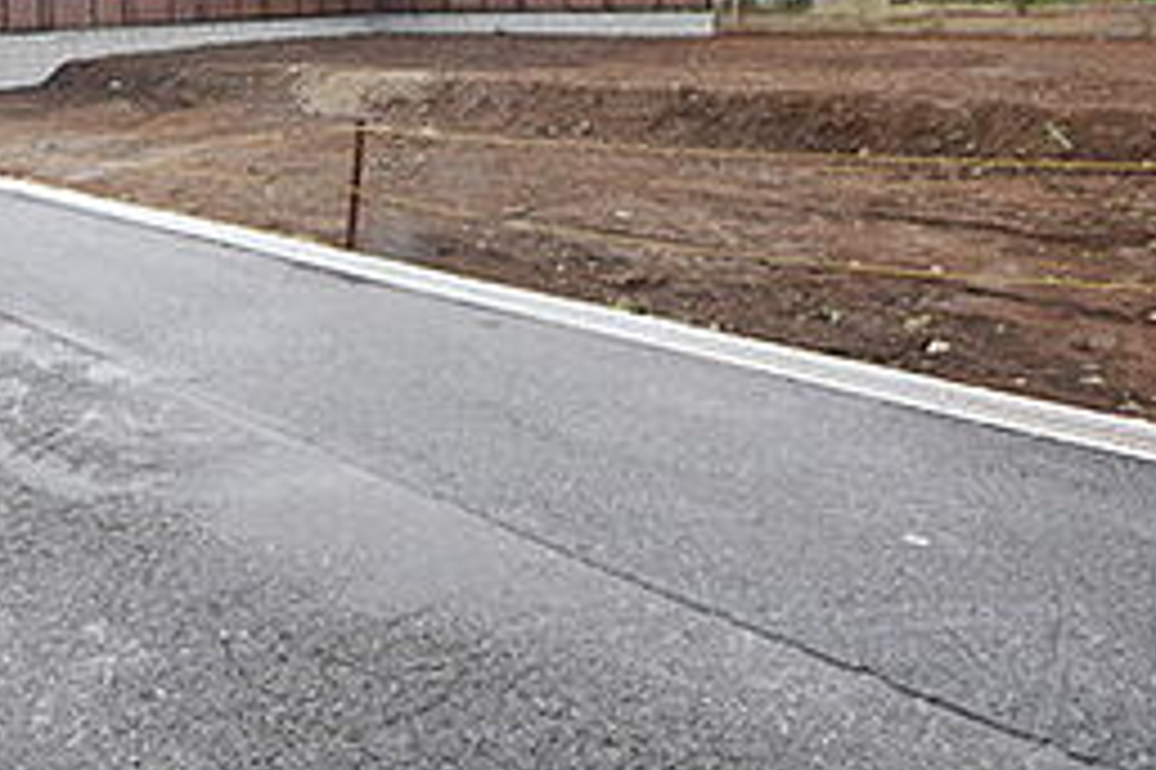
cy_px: 36
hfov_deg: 58.0
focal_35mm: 29
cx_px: 202
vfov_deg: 40.4
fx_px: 931
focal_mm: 8
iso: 400
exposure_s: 1/200
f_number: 7.1
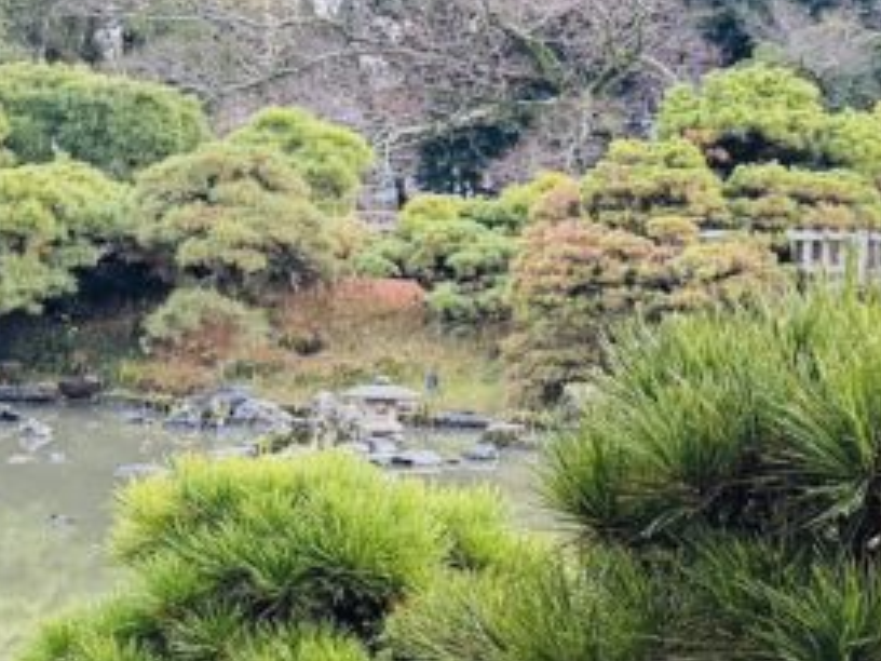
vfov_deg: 13.1
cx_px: 580
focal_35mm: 113
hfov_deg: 17.4
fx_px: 2876
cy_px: 308
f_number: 1.78
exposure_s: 1/60
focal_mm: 6.76
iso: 250
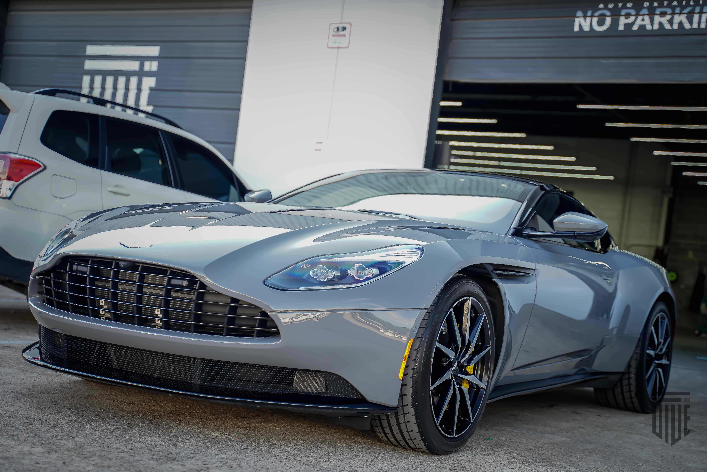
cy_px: 236
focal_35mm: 52
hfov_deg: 38.2
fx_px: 1021
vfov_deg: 26.0
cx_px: 354
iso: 100
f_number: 2.8
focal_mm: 52
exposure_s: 1/40
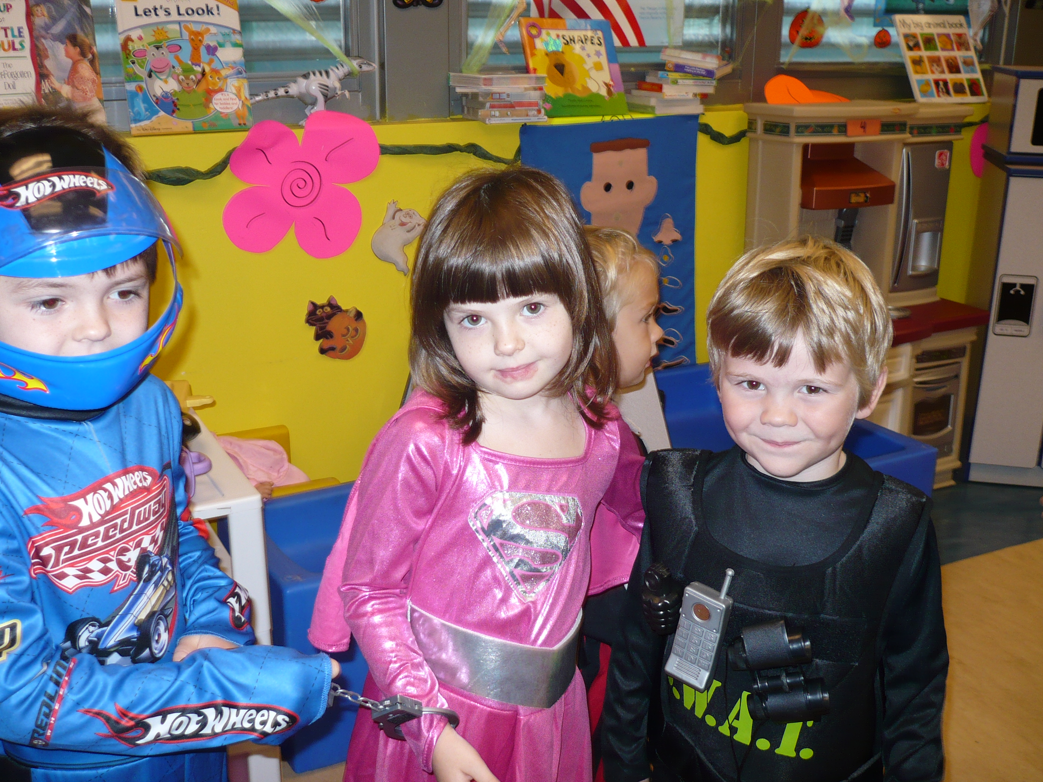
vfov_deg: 37.7
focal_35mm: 38
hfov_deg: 48.9
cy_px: 417
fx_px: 1145
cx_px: 483
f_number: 2.8
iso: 100
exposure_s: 1/30
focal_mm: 5.8
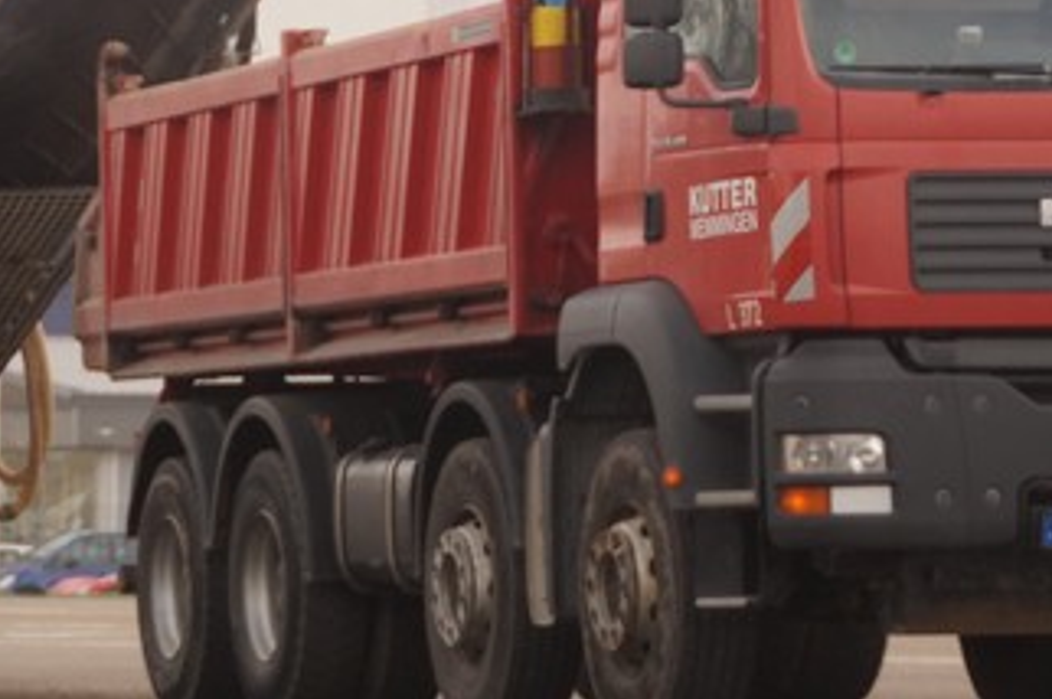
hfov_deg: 7.9
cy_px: 162
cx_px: 386
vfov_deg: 5.3
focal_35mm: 261
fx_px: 7619
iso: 400
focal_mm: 70
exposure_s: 1/1000
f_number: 5
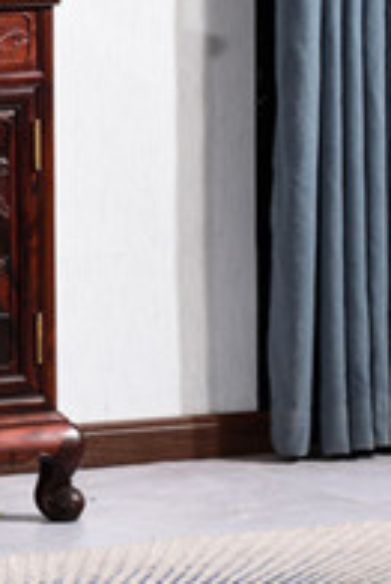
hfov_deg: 4.7
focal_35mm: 286
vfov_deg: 7.1
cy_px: -89
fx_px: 4651
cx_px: -394
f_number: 13
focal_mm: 66
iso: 100
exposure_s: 1/125
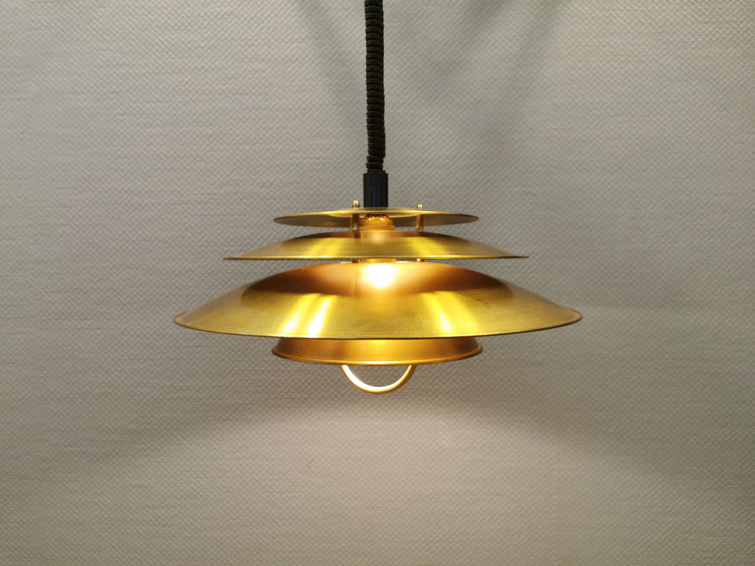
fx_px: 589
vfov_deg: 51.4
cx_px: 378
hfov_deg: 65.3
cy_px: 283
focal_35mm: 27
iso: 160
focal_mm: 5.56
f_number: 1.6
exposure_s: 1/50
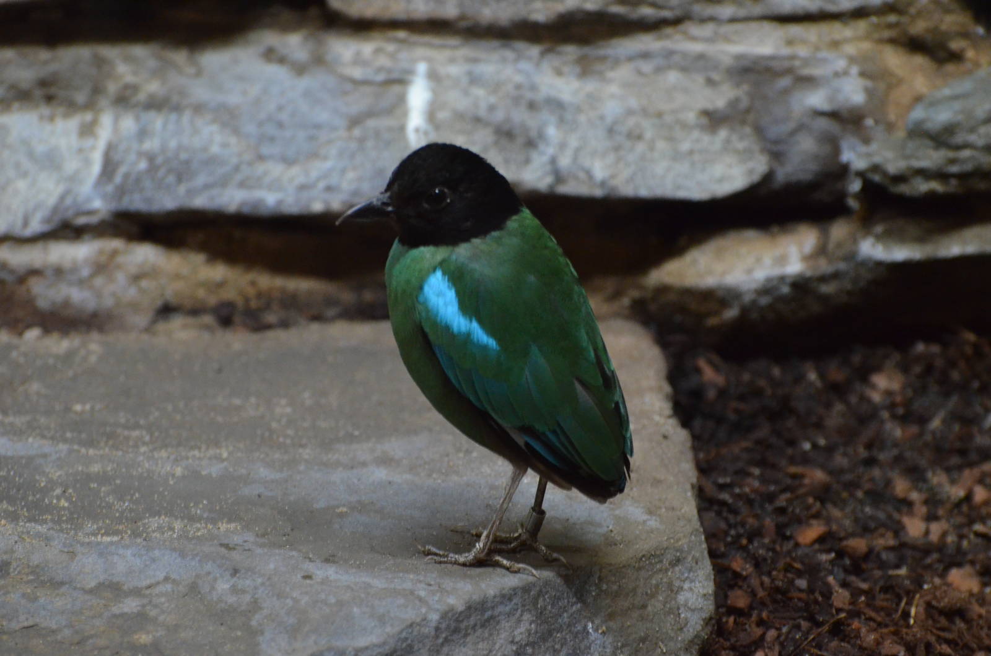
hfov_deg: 7.6
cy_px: 328
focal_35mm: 270
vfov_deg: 5.1
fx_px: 7418
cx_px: 496
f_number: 5
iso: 3200
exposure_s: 1/50
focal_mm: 180
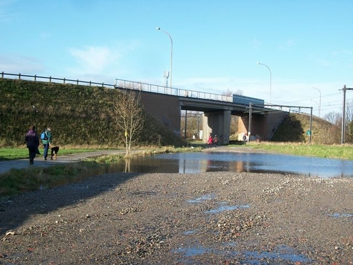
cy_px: 132
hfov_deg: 38.2
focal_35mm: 50
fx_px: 510
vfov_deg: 29.1
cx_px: 176
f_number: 3.6
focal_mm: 8.8
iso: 80
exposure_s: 1/500
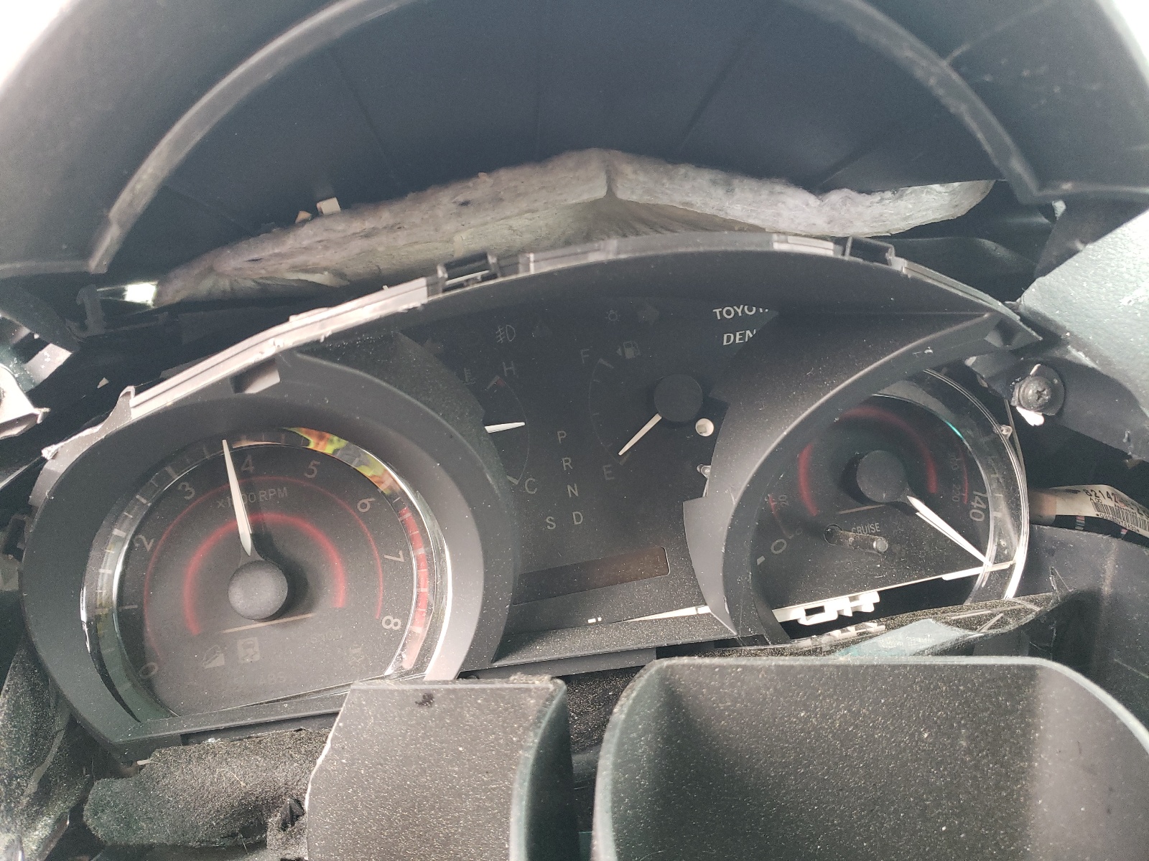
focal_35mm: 26
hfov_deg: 67.3
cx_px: 574
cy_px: 430
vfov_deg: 53.1
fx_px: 863
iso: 161
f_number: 1.5
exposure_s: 1/60.2
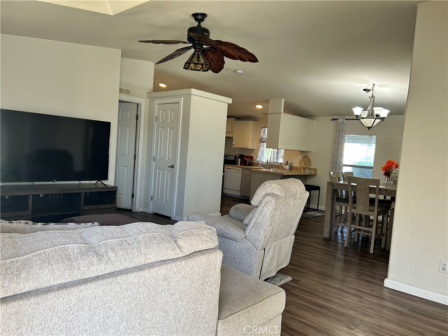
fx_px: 336
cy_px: 168
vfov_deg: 53.1
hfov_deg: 67.3
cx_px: 224
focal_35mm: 26
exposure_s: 1/120
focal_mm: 5.7
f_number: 1.5
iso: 125
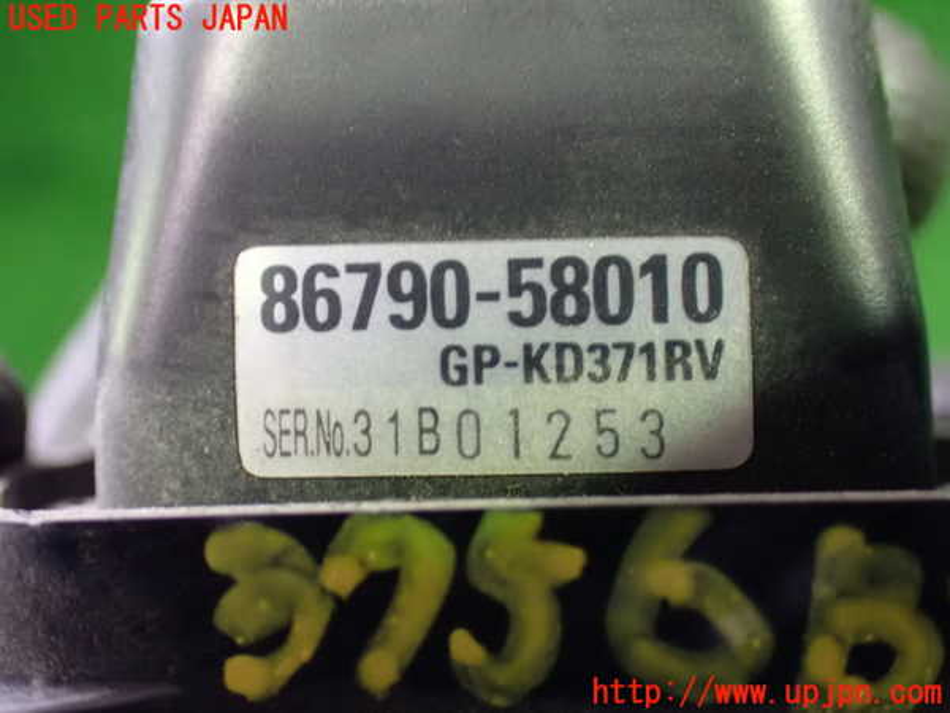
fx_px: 1372
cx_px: 475
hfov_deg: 38.2
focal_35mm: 50
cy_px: 356
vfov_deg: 29.1
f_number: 3.2
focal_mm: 9.01
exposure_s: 1/25
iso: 1600
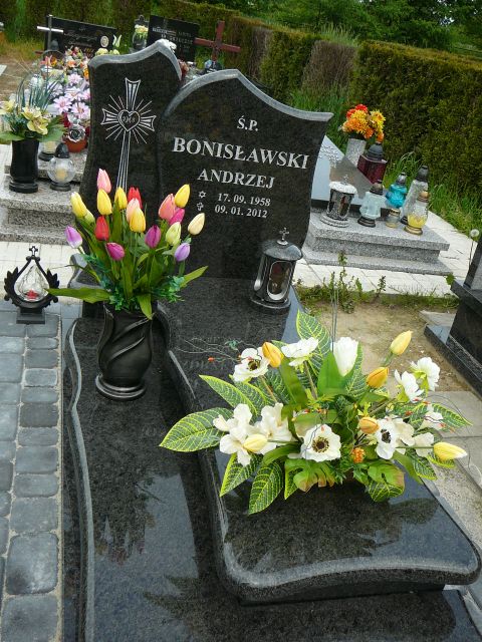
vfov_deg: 52.6
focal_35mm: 35
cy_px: 321
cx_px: 241
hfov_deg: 40.7
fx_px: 650
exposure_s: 1/500
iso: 80
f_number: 2.8
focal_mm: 5.2
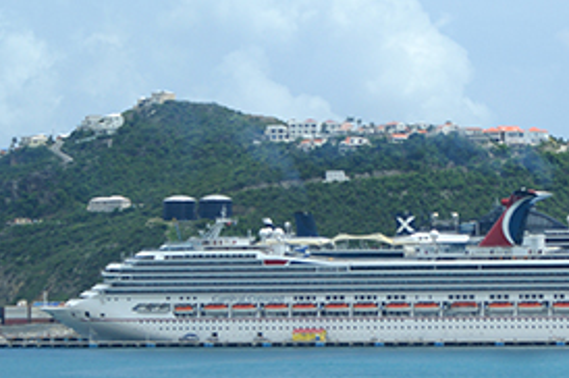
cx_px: 503
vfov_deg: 6.0
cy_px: 280
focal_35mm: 230
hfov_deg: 8.9
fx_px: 3631
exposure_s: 1/800
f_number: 7.1
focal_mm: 60
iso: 100
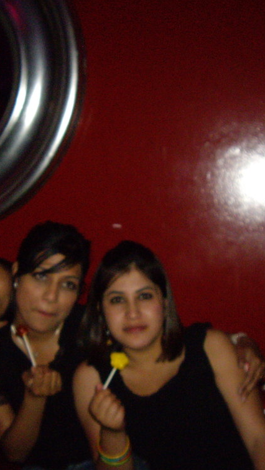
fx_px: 699
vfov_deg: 37.2
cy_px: 238
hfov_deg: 21.4
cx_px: 81
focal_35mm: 56
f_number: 2.7
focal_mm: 6.2
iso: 400
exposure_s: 1/40
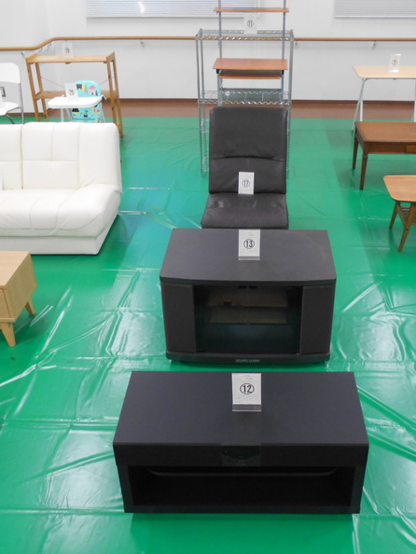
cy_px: 275
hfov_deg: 40.6
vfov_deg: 52.6
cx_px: 247
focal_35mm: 35
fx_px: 560
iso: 200
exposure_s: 1/30
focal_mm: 4.6
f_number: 3.2
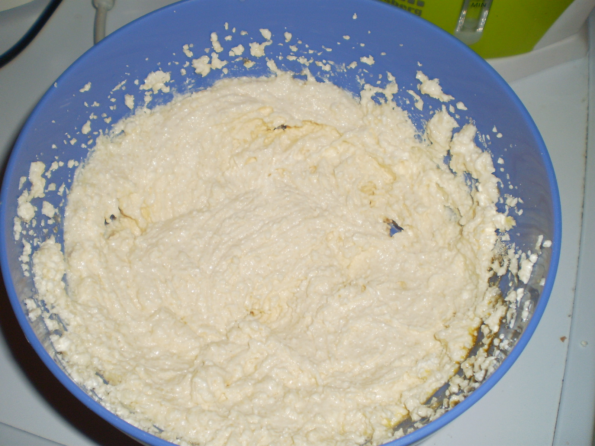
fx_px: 619
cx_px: 298
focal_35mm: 36
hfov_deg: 51.4
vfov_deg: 39.7
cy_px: 223
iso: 125
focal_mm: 6.3
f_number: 3.1
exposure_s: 1/30
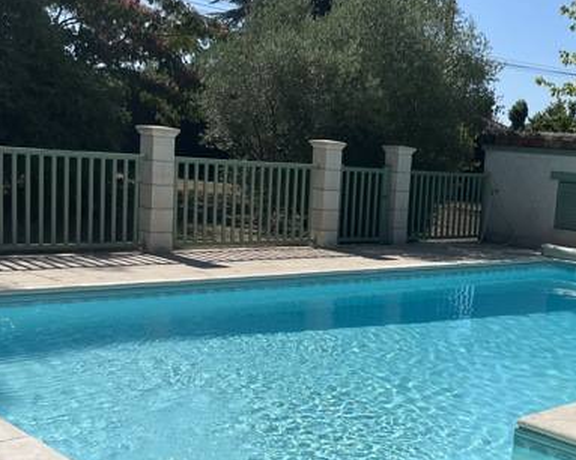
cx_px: 445
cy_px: 298
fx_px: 903
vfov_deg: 28.4
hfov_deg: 34.5
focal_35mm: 53
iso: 50
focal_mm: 5.1
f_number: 1.6
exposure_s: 1/7353
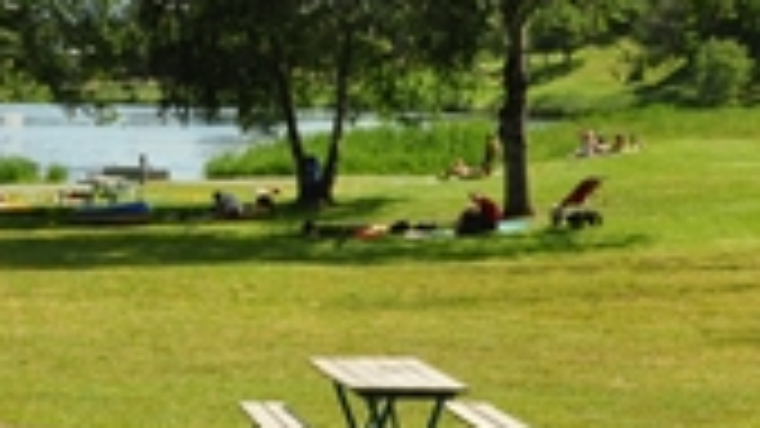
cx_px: -304
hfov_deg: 16.7
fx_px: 2398
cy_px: 63
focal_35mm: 119
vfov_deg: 10.1
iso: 800
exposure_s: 1/640
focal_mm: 20
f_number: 13
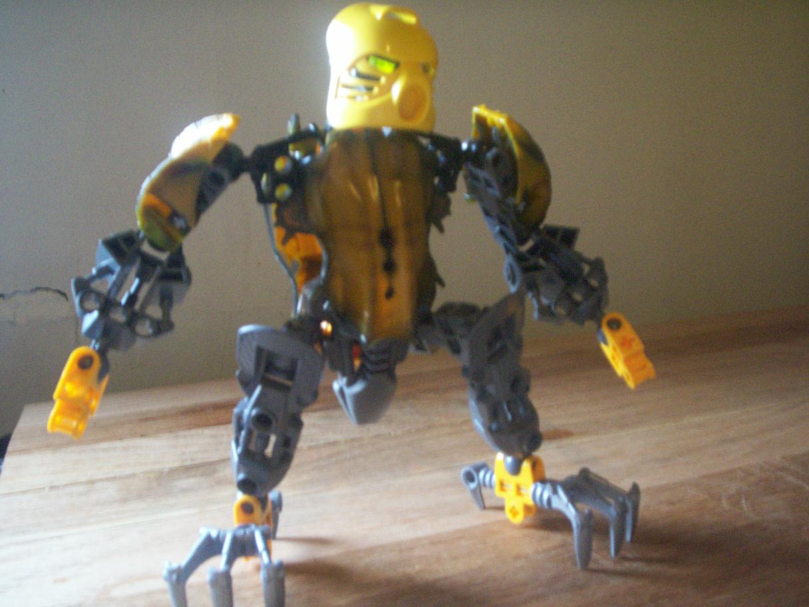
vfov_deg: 39.7
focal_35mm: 36
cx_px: 404
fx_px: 841
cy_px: 304
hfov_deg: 51.4
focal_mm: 5.9
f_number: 4.5
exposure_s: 1/8
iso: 276
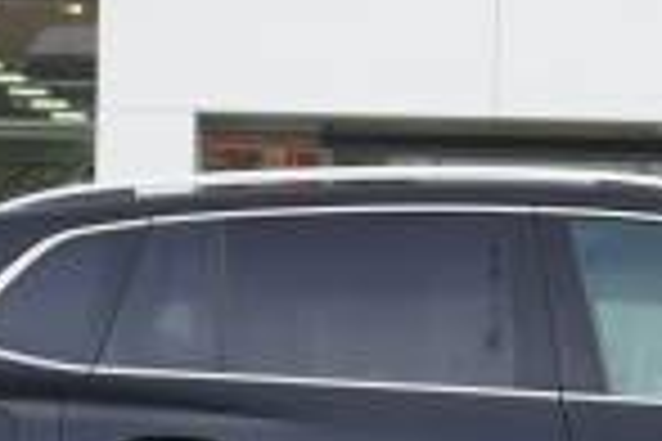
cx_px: 621
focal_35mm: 137
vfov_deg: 9.9
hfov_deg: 14.8
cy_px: 477
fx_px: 2522
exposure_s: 1/60
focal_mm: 21
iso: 100
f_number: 4.5
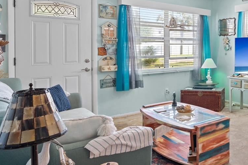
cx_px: 240
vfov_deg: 38.2
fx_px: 234
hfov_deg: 47.6
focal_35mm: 34
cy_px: 48
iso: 250
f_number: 9
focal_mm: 16
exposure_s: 1/1.25
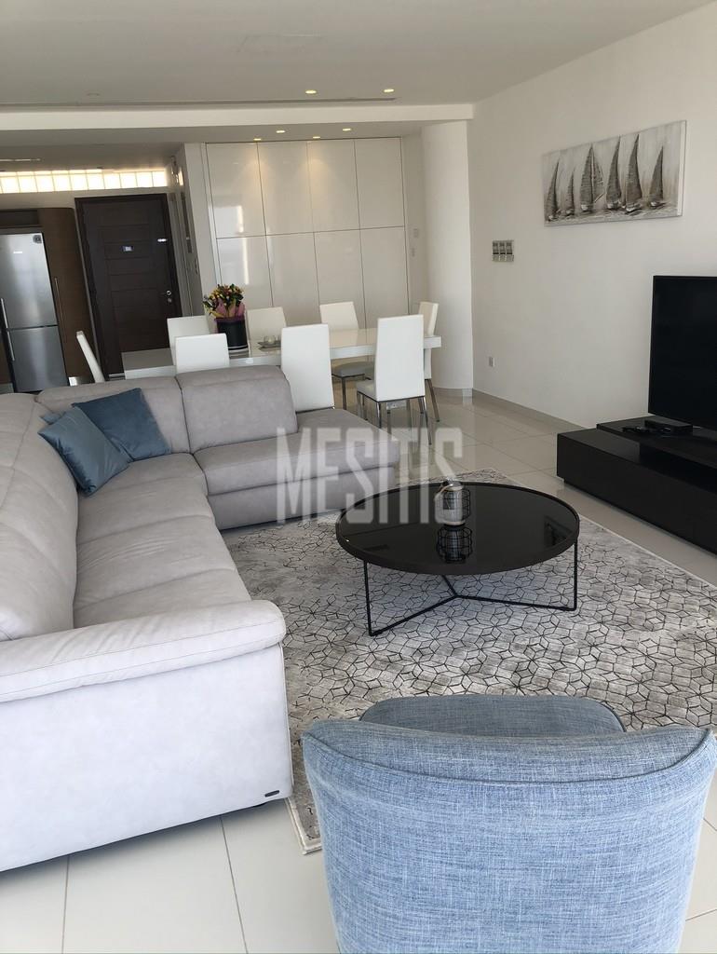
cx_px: 358
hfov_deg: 49.8
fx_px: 772
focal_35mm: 28
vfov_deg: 63.4
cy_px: 477
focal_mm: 3.99
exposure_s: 1/164
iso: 20
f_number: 1.8
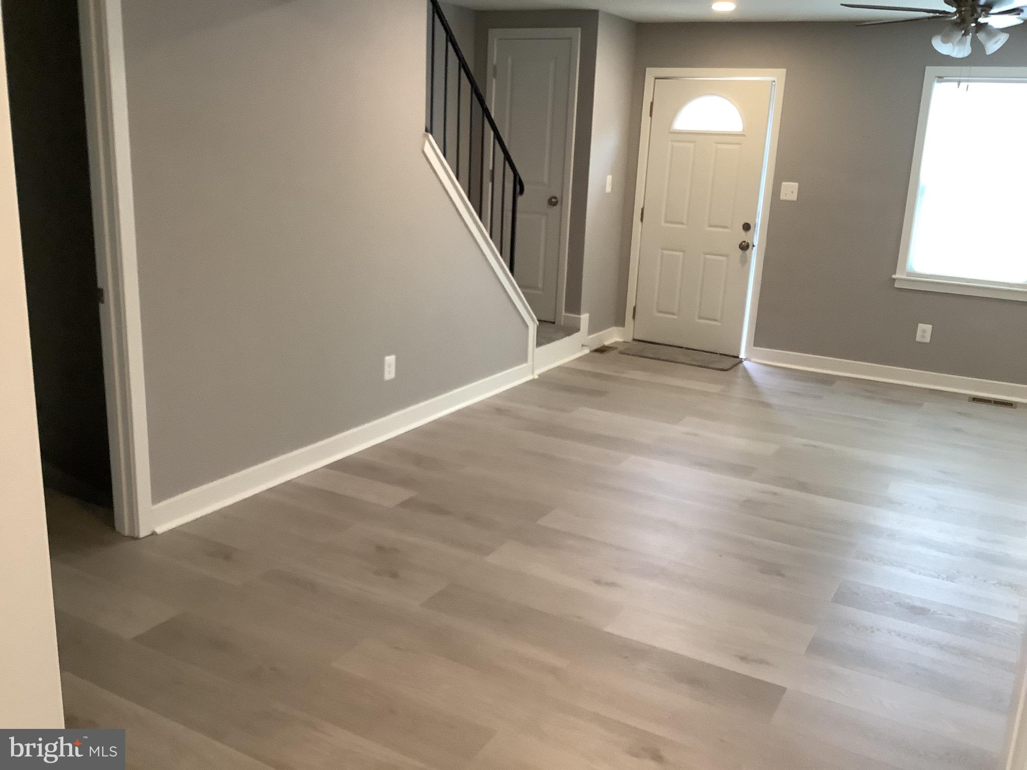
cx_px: 514
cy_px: 385
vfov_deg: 45.4
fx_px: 920
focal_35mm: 31
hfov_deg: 58.4
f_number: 2.4
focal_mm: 3.3
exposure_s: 1/60
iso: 200
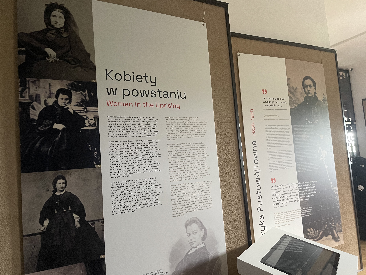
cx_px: 183
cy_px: 138
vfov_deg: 53.1
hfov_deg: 67.3
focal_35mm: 26
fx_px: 275
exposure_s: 1/33
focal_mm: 4.2
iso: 640
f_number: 1.6
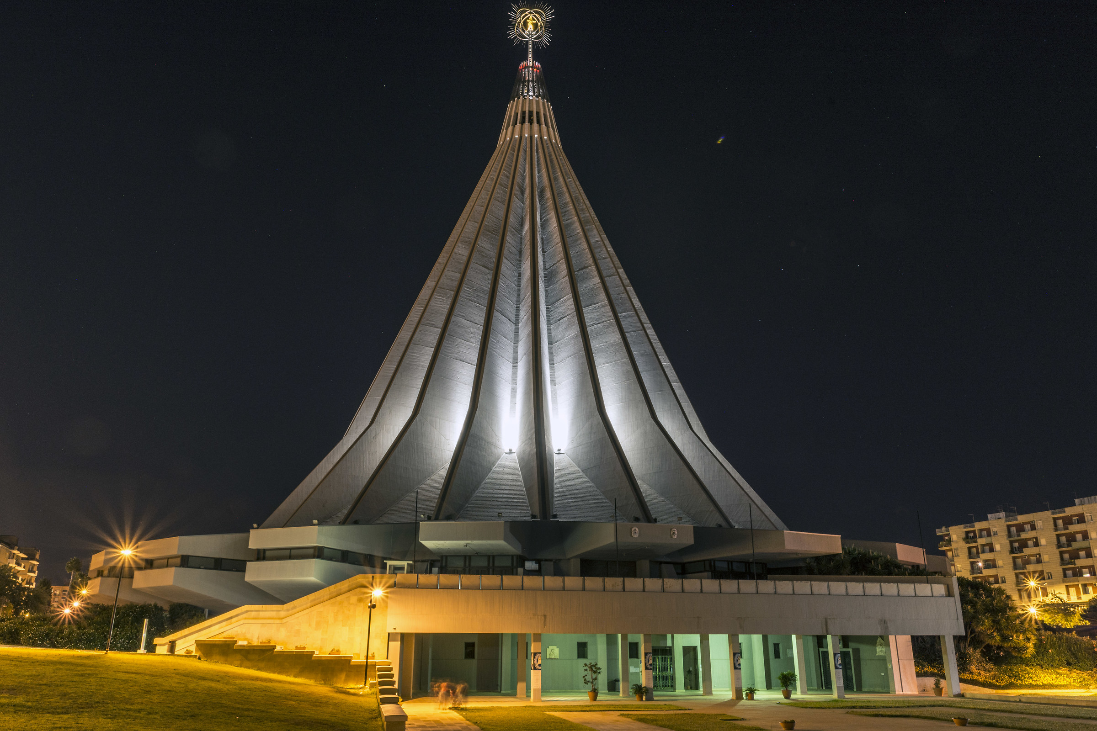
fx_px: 777
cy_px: 366
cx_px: 548
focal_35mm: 26
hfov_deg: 70.4
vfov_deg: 50.4
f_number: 13
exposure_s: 20
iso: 100
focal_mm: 17
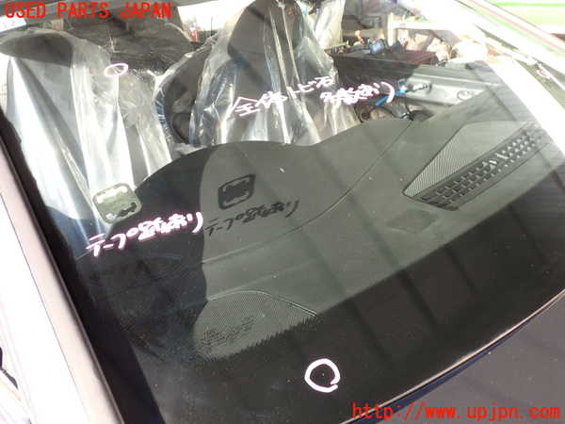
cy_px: 212
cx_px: 282
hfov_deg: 60.0
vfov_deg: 46.8
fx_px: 490
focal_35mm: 30
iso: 100
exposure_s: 1/100
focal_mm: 5.4
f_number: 3.2
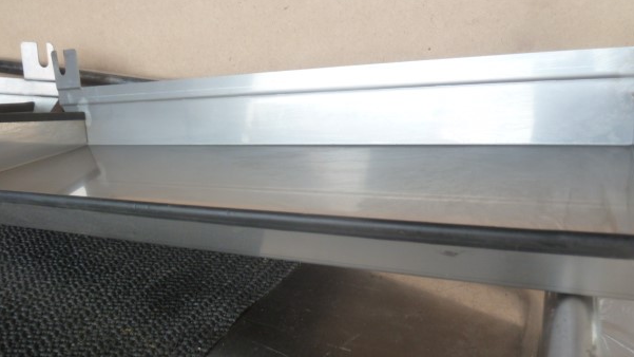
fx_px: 488
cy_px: 239
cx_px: 303
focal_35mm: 29
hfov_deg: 66.0
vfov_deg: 39.7
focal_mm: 4.1
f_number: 3.3
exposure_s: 1/50
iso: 125
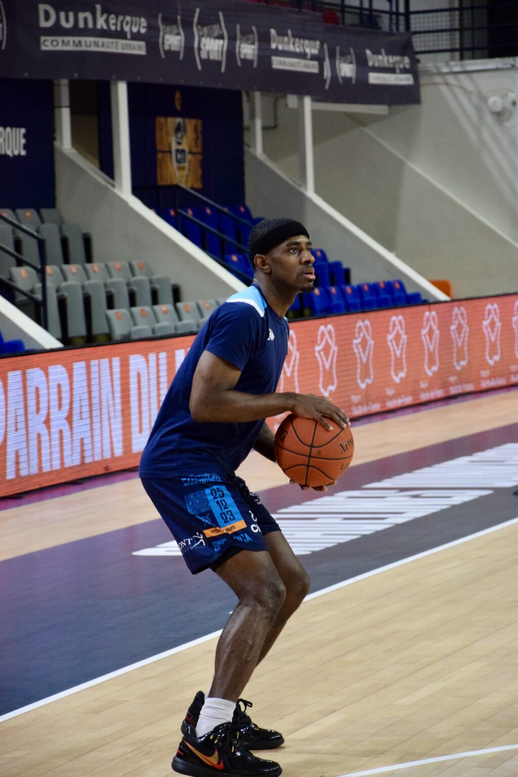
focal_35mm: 158
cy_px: 388
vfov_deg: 13.0
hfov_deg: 8.7
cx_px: 259
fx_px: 3399
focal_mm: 105
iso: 2500
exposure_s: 1/500
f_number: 5.6
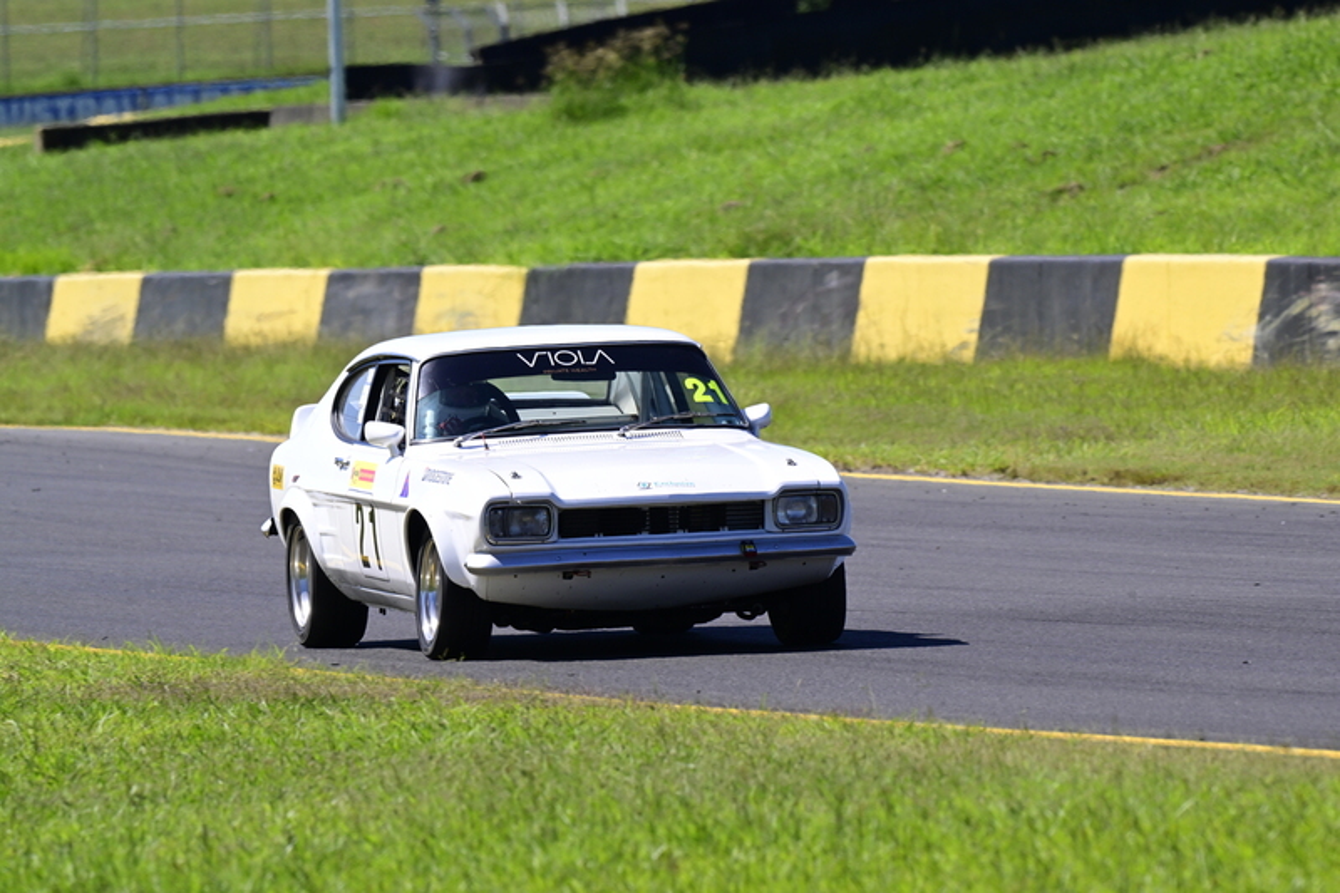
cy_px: 446
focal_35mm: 600
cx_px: 670
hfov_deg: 3.4
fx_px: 22327
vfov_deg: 2.3
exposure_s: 1/640
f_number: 11
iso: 500
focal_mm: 600
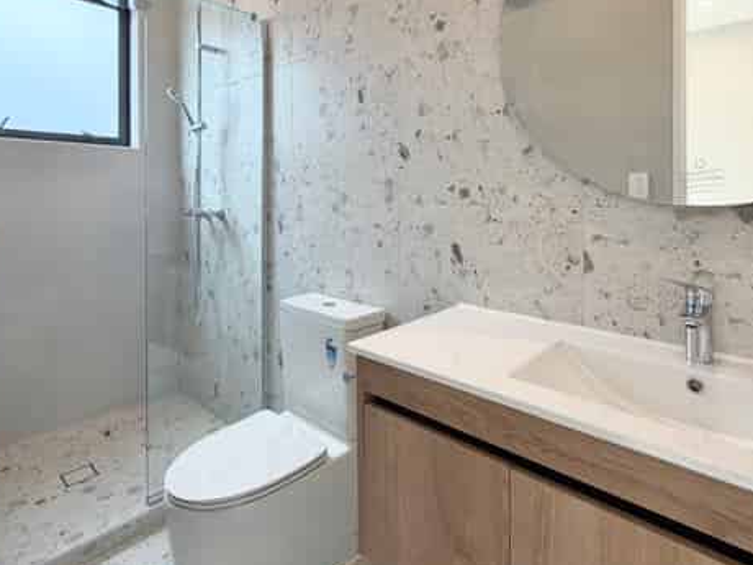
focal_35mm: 20
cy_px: 179
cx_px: 386
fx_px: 435
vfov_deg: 63.9
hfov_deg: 81.7
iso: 160
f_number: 2.2
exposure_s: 1/121
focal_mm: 2.22
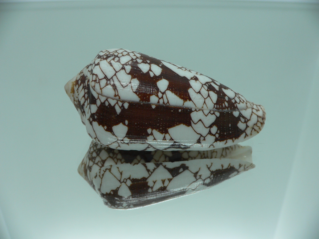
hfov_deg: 52.6
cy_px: 120
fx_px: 323
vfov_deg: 40.7
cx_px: 160
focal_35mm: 35
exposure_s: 1/60
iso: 80
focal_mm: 4.6
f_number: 2.8
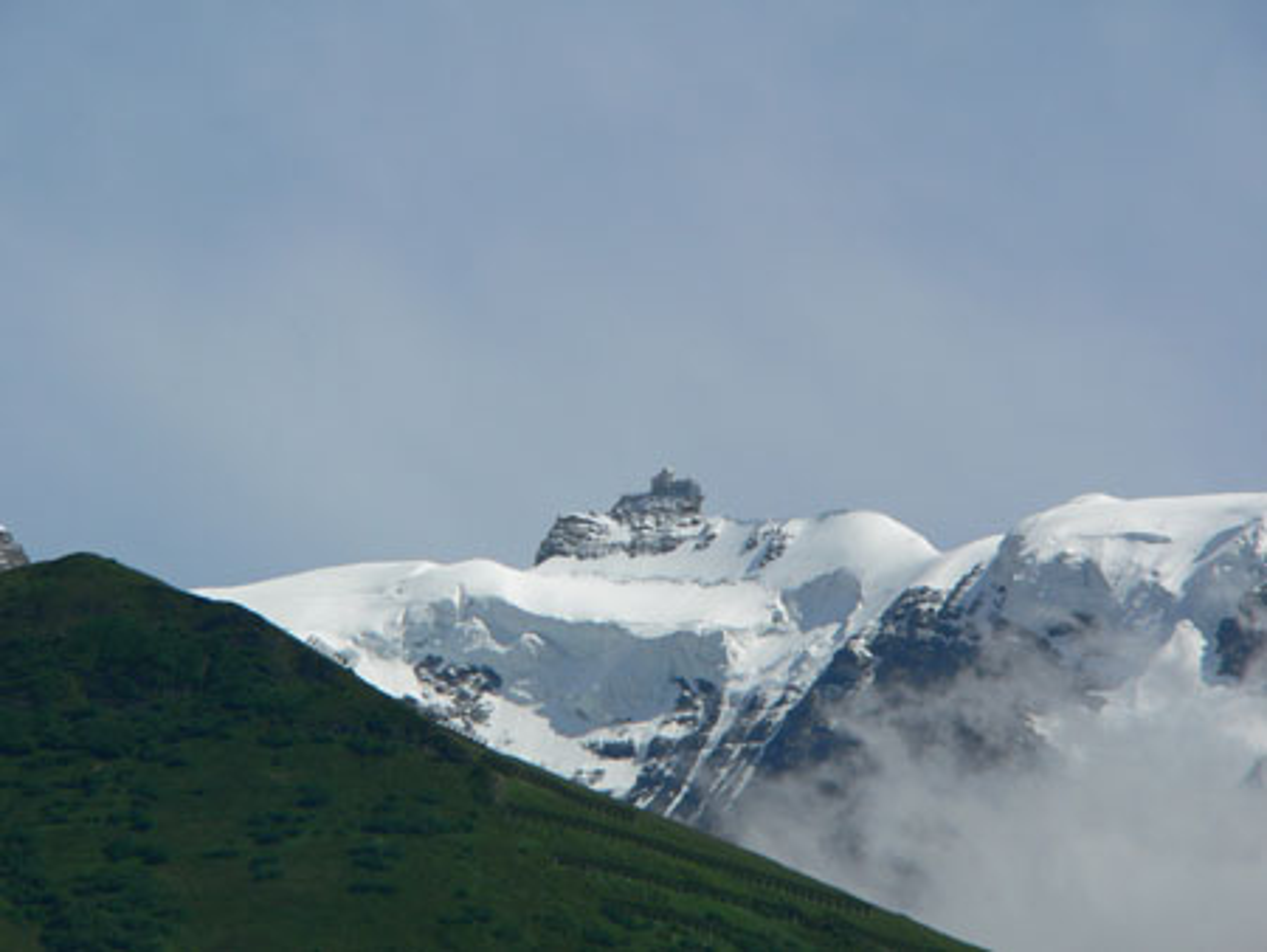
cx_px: 634
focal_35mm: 432
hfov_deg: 4.6
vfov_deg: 3.4
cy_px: 476
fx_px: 15820
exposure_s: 1/1000
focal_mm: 72
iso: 80
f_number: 5.6
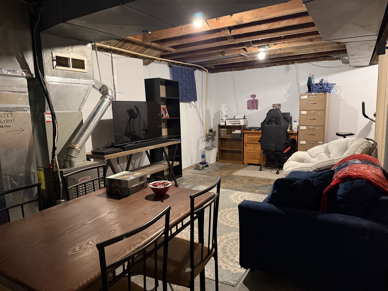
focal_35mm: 24
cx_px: 194
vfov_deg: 56.8
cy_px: 146
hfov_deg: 71.6
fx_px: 269
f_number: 1.78
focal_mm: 6.76
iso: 800
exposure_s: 1/40
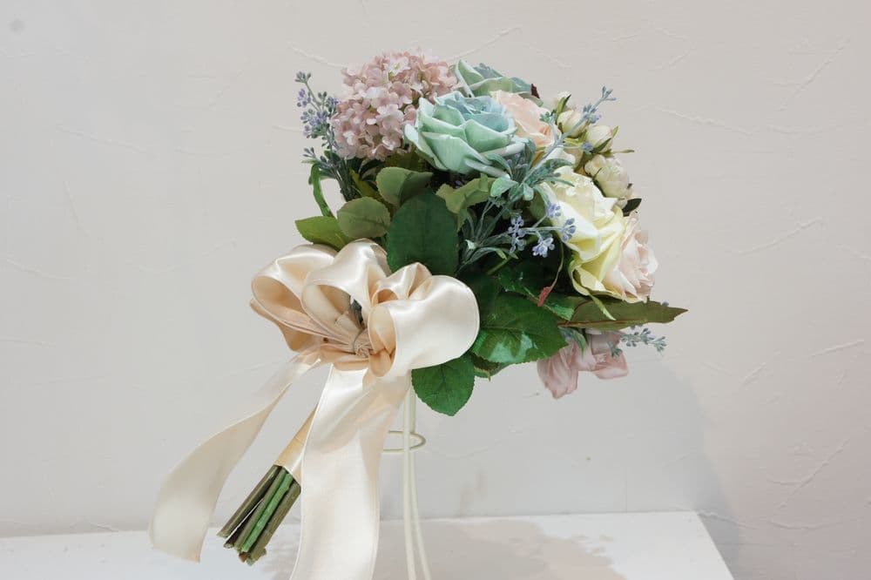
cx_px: 436
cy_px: 290
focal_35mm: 68
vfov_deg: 20.1
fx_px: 1632
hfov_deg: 29.9
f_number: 9
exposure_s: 1/3
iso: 200
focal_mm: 45
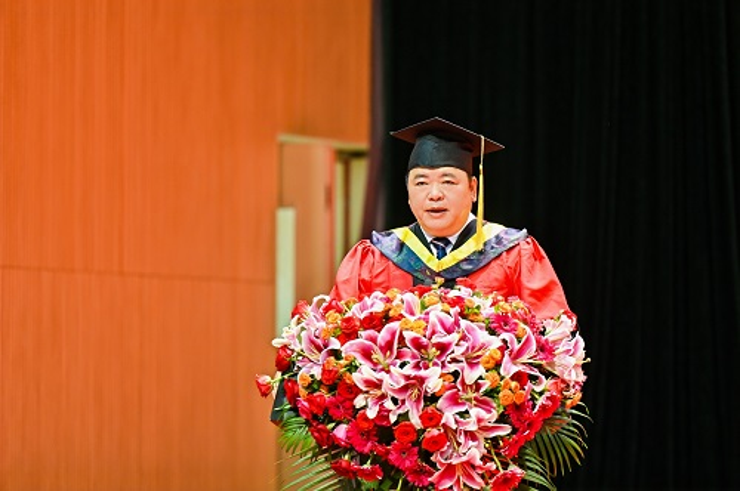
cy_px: 246
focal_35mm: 200
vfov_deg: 6.8
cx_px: 370
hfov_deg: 10.3
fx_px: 4106
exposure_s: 1/200
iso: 1000
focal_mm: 200
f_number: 2.8
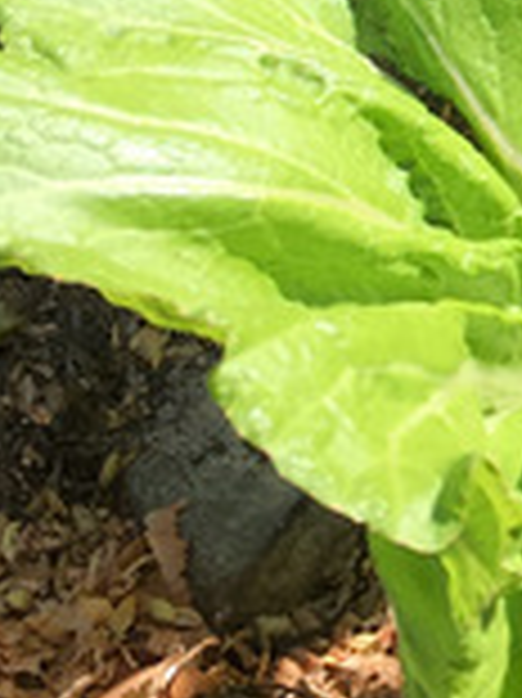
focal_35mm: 150
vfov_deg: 12.7
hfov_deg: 9.1
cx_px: 1161
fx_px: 3020
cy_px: -252
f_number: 2.2
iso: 25
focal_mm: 4.15
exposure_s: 1/927
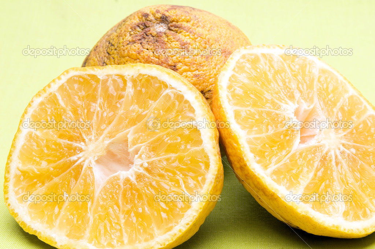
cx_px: 188
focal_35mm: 78
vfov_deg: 17.4
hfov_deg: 26.0
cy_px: 124
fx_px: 811
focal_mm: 52
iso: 200
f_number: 11
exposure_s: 1/200
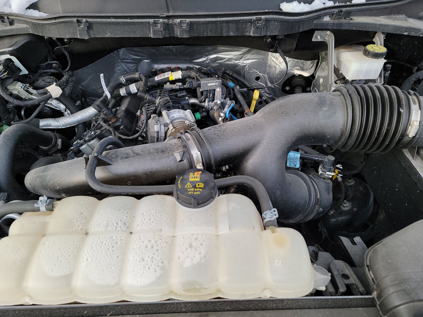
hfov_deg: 71.6
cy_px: 158
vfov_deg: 56.8
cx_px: 212
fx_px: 293
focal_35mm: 24
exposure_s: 1/119
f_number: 1.8
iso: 84
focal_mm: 6.7
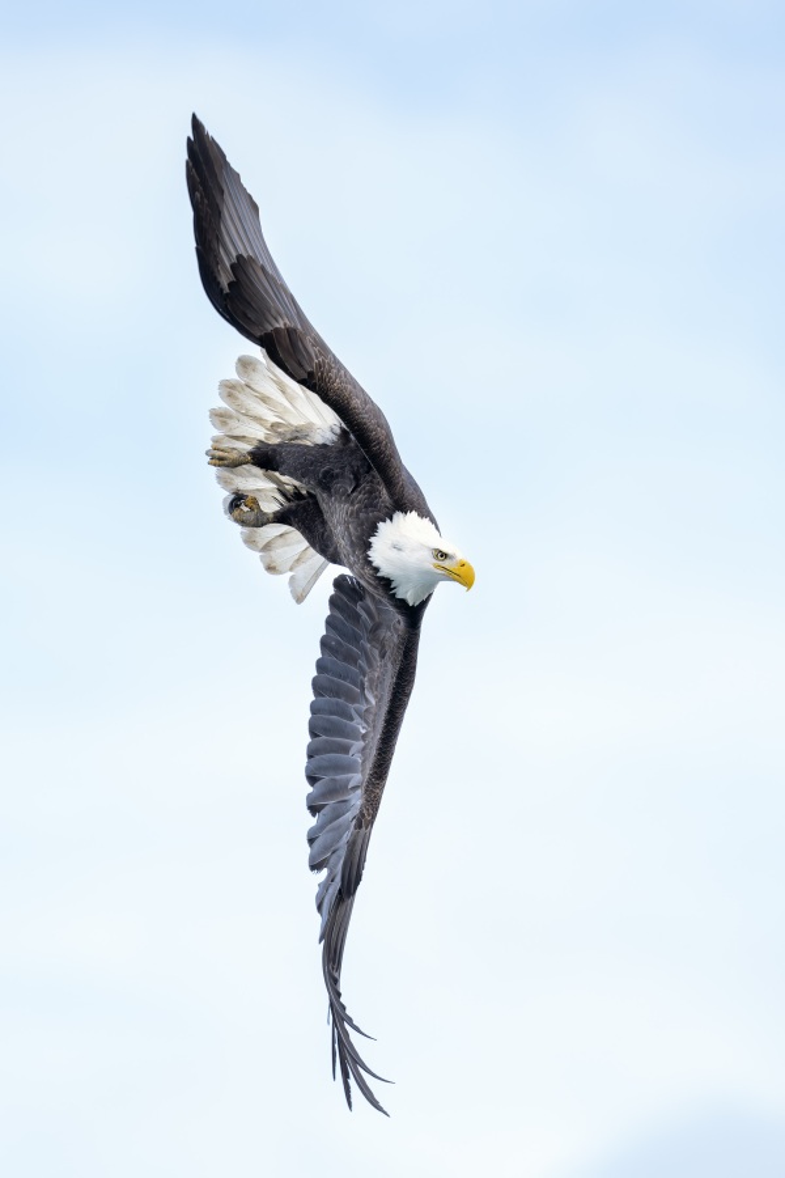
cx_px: 392
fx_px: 9812
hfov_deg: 4.6
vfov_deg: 6.9
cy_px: 589
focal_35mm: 300
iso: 1250
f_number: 2.8
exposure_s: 1/4000
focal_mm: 300
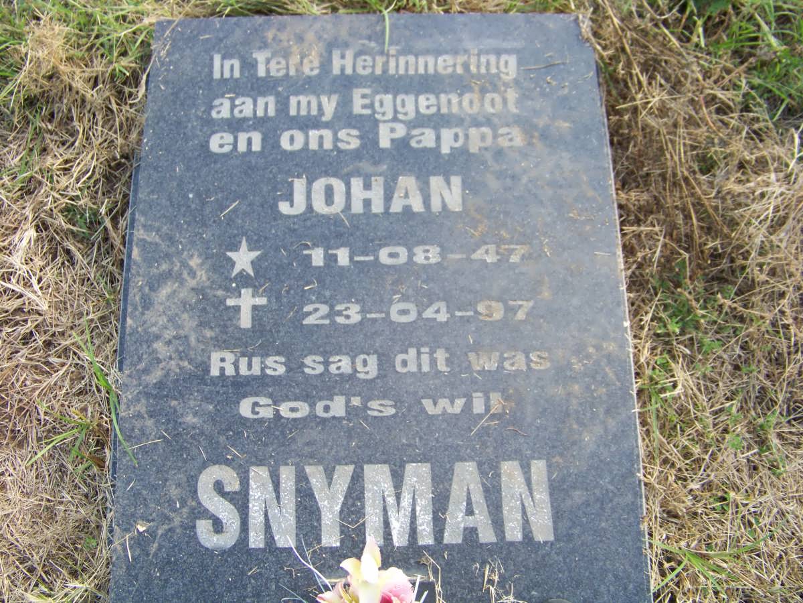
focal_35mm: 36
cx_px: 402
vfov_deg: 39.7
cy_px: 302
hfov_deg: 51.4
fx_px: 835
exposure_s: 1/100
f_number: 2.8
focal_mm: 5.85
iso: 64
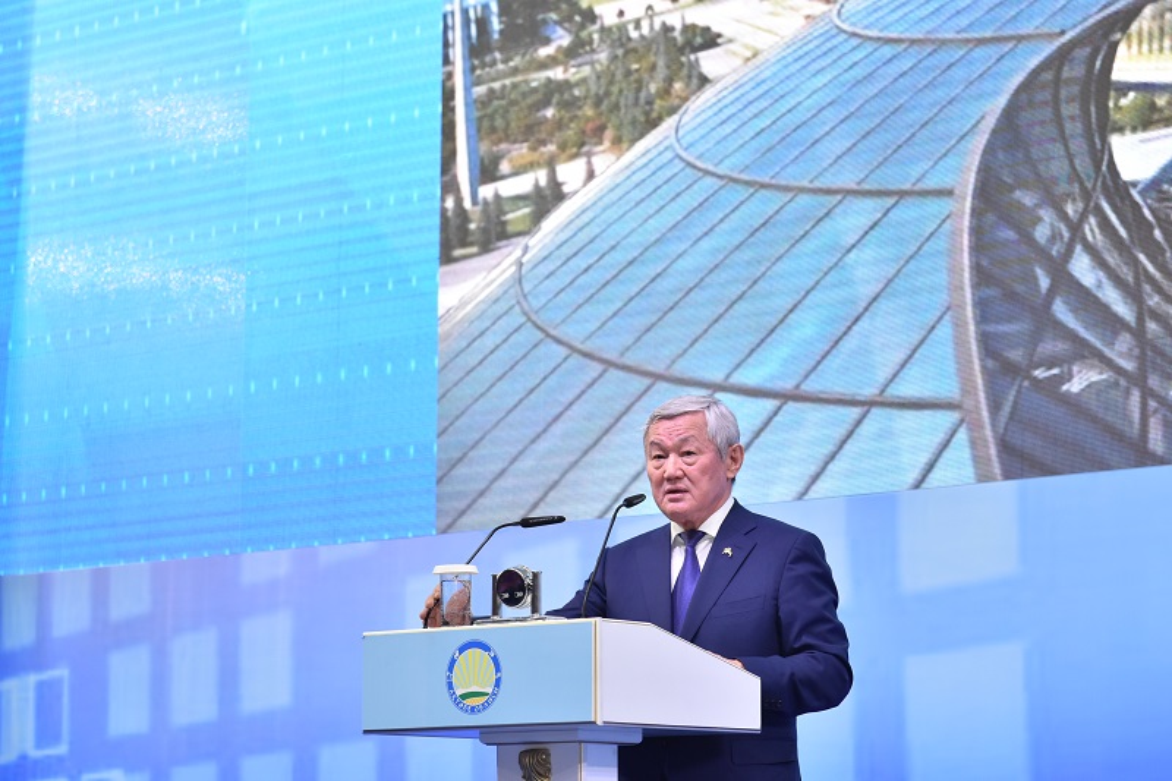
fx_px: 3417
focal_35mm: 105
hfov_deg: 19.5
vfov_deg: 13.0
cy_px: 390
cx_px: 586
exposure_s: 1/200
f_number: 5
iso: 1000
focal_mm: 70
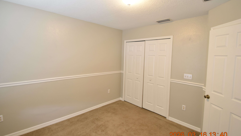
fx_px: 109
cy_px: 61
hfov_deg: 95.9
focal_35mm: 17
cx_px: 121
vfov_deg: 63.8
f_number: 3.5
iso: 800
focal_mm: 10
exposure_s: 1/30
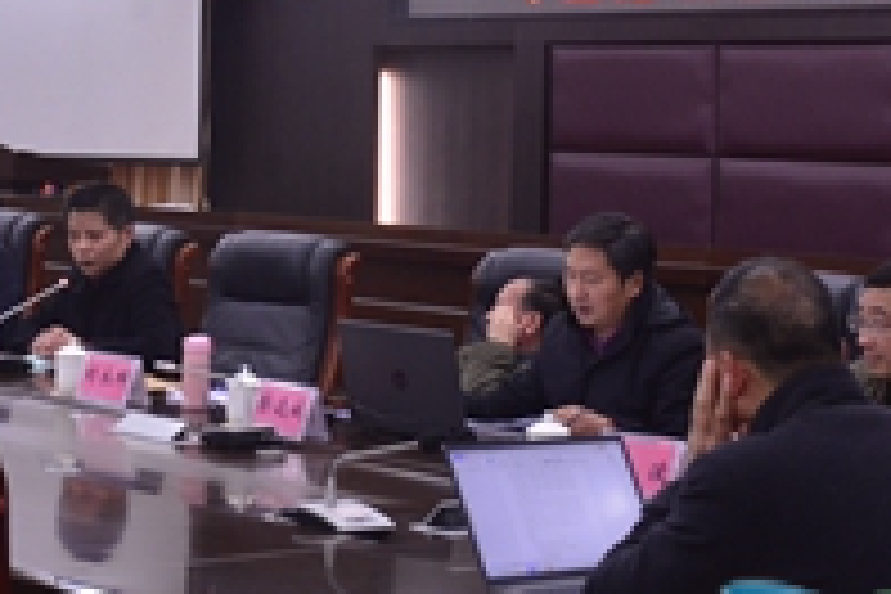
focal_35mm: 97
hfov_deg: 20.9
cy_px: 47
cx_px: 248
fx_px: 2401
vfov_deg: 14.0
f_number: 8
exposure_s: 1/30
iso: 1600
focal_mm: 30
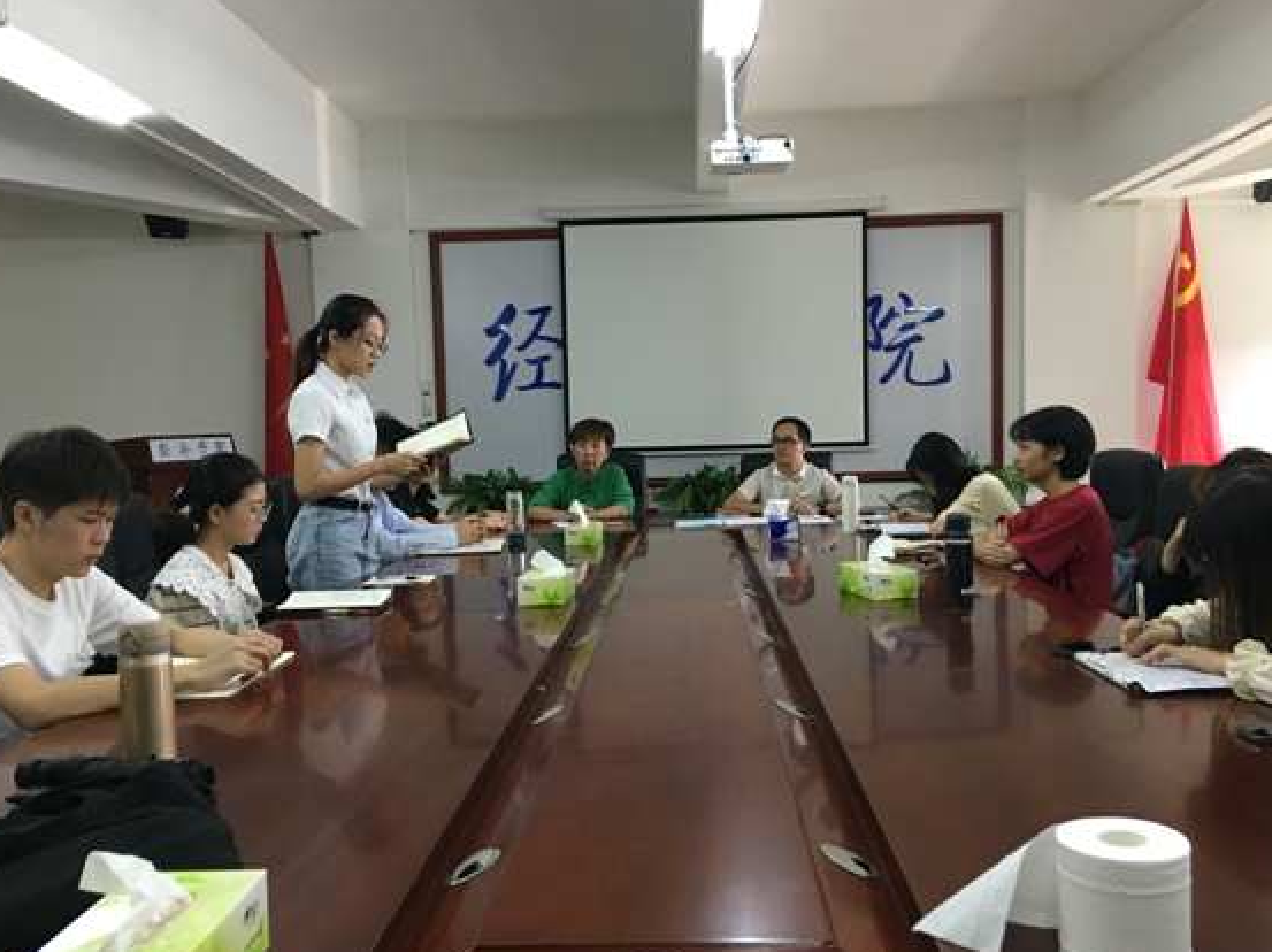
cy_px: 516
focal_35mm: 32
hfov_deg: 56.8
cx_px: 669
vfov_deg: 44.1
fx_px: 1175
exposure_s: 1/17
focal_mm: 4.15
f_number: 2.2
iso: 100
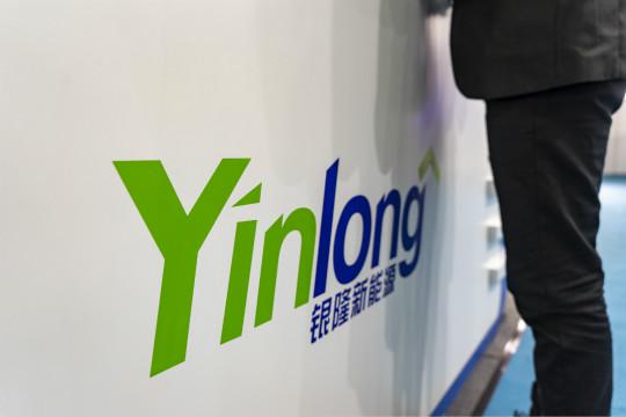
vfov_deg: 43.6
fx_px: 522
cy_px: 208
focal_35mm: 30
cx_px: 313
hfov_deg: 61.9
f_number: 4
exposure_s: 1/60
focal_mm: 30
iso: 320
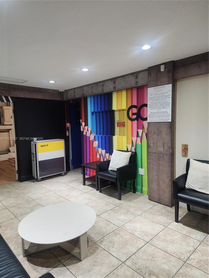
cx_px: 104
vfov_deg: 73.9
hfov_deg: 58.9
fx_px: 185
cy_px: 139
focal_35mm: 23
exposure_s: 1/120
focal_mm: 6.4
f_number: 1.8
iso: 400
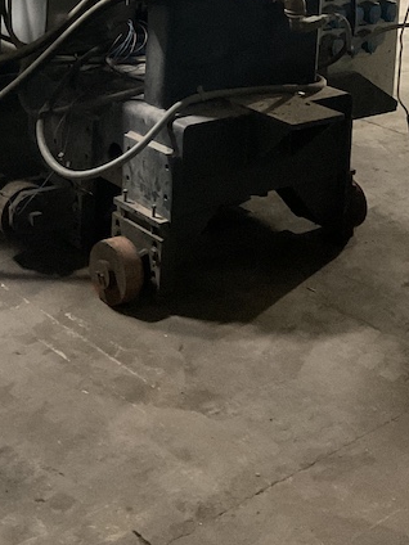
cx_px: 126
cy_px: -100
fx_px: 1103
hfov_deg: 20.9
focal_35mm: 70
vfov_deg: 25.2
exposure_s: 1/30
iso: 500
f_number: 1.8
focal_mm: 3
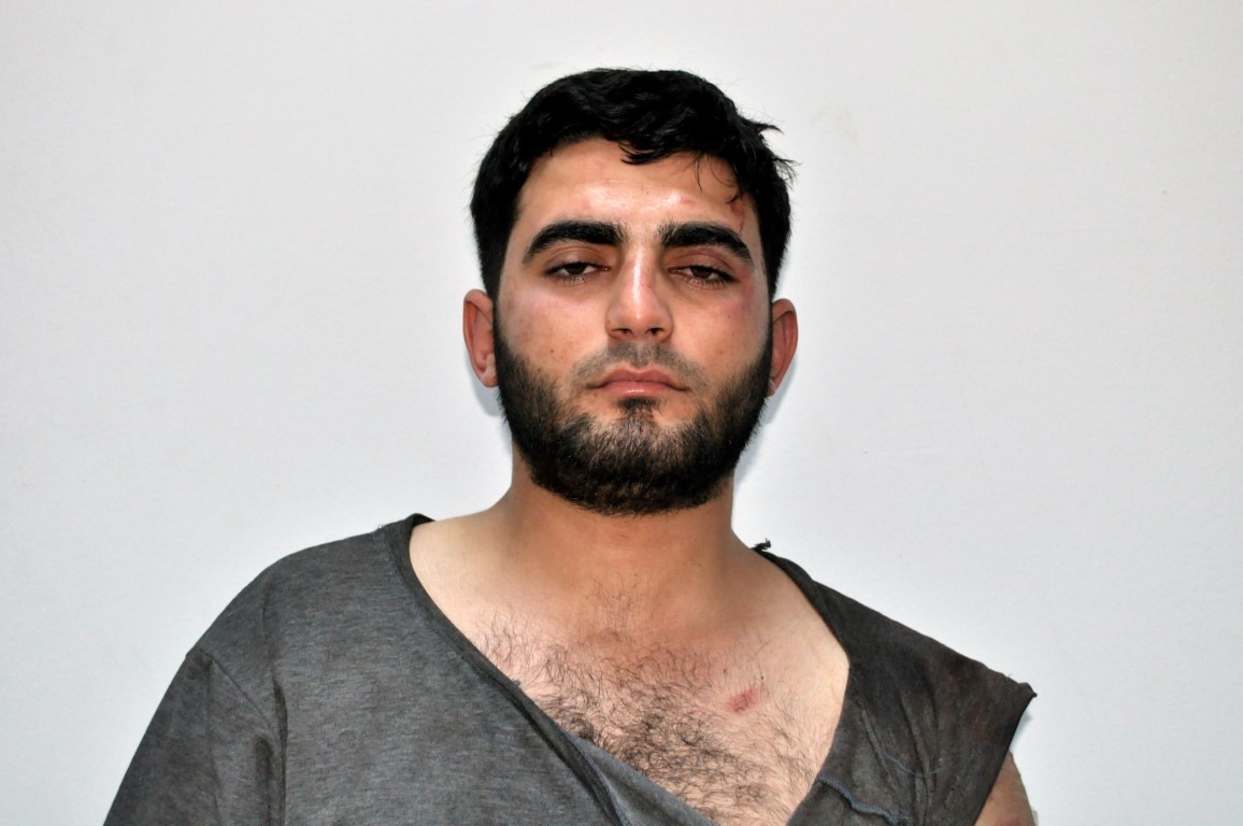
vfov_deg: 29.8
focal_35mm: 45
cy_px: 413
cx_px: 622
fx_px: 1552
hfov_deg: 43.6
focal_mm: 30
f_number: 4.5
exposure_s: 1/60
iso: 800
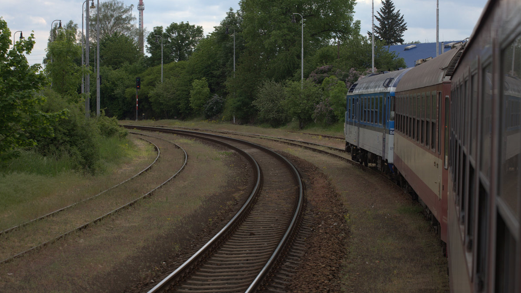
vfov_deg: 13.0
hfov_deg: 22.9
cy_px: 128
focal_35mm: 93
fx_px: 1285
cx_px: 262
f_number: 8
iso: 400
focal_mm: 91
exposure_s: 1/500
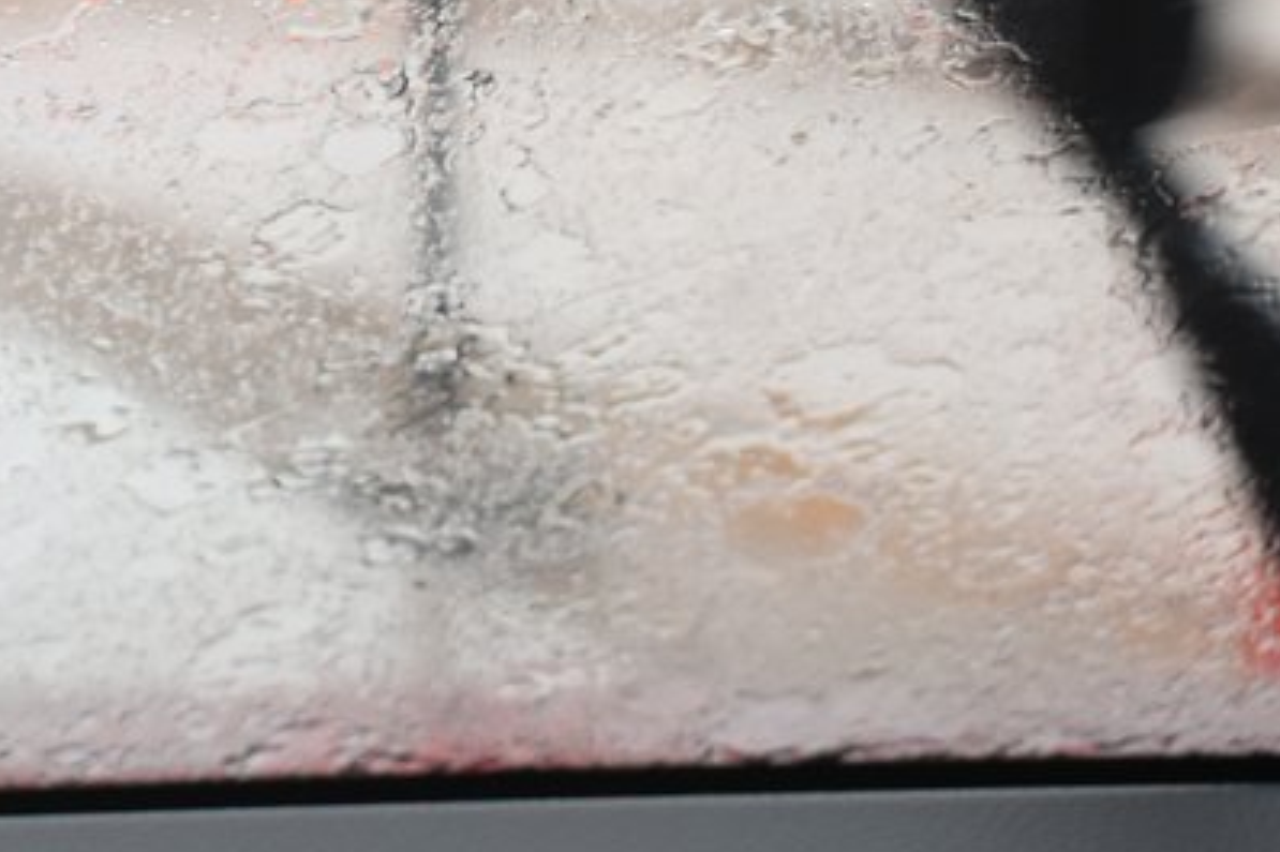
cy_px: -352
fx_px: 6220
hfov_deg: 11.3
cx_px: -598
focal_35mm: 175
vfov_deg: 7.7
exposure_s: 1/200
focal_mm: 29
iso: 400
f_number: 4.2
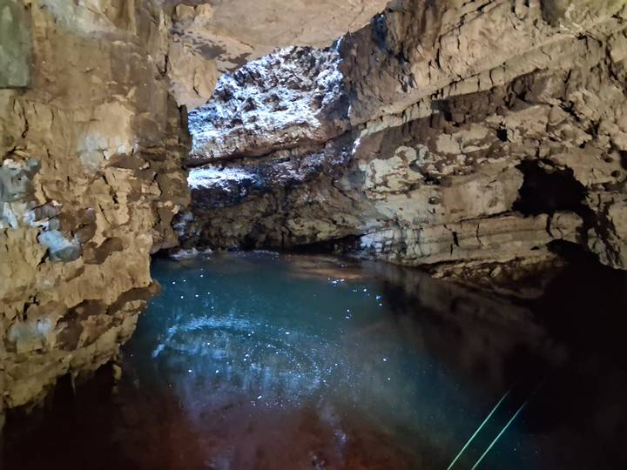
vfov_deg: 53.1
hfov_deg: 67.3
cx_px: 314
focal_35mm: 26
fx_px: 471
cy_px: 235
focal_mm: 3.98
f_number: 1.8
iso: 3200
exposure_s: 1/10
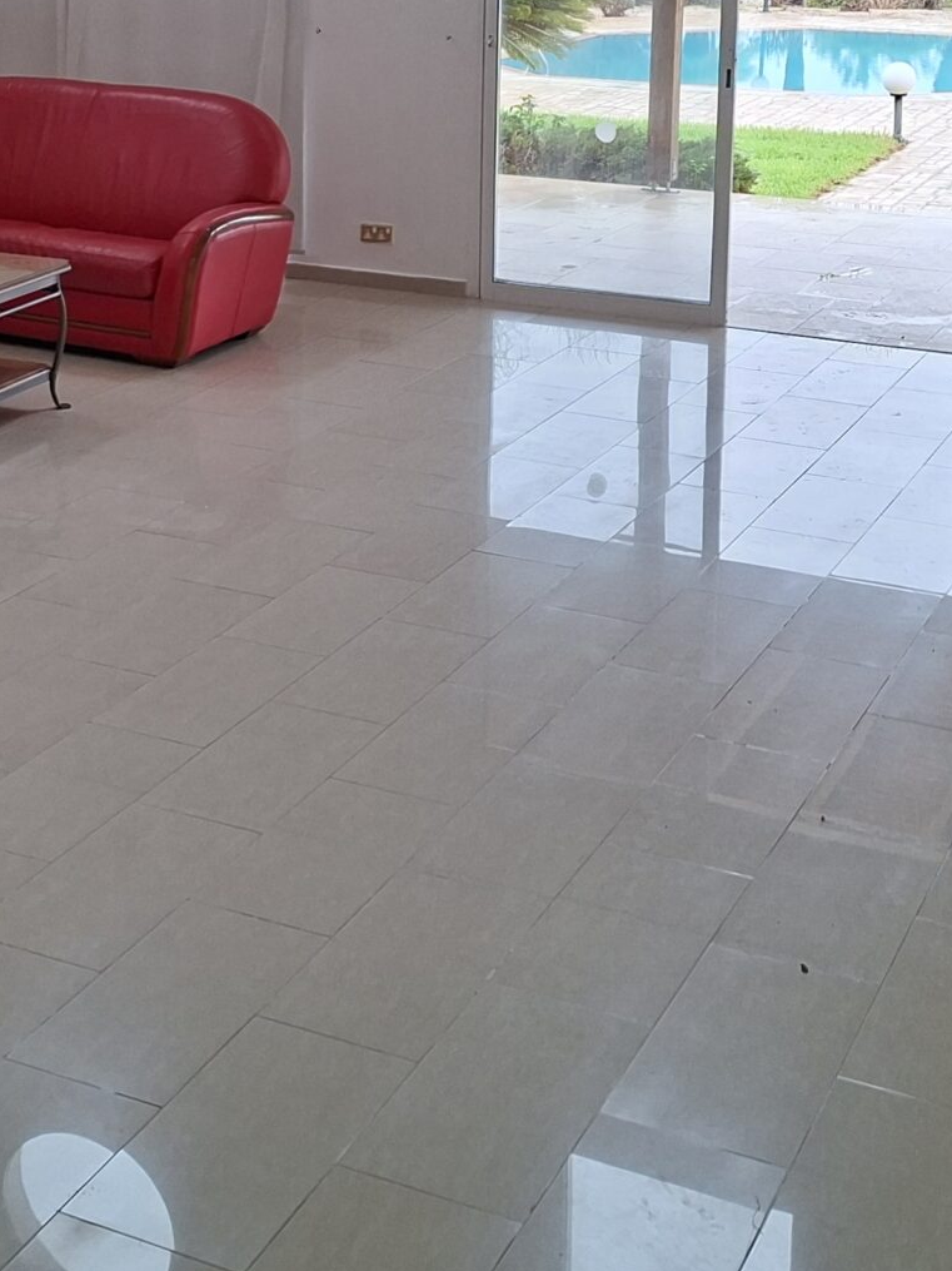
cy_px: 164
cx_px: 295
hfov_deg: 25.1
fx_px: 2127
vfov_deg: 31.9
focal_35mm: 58
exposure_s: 1/120
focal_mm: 5.54
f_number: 1.8
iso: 50
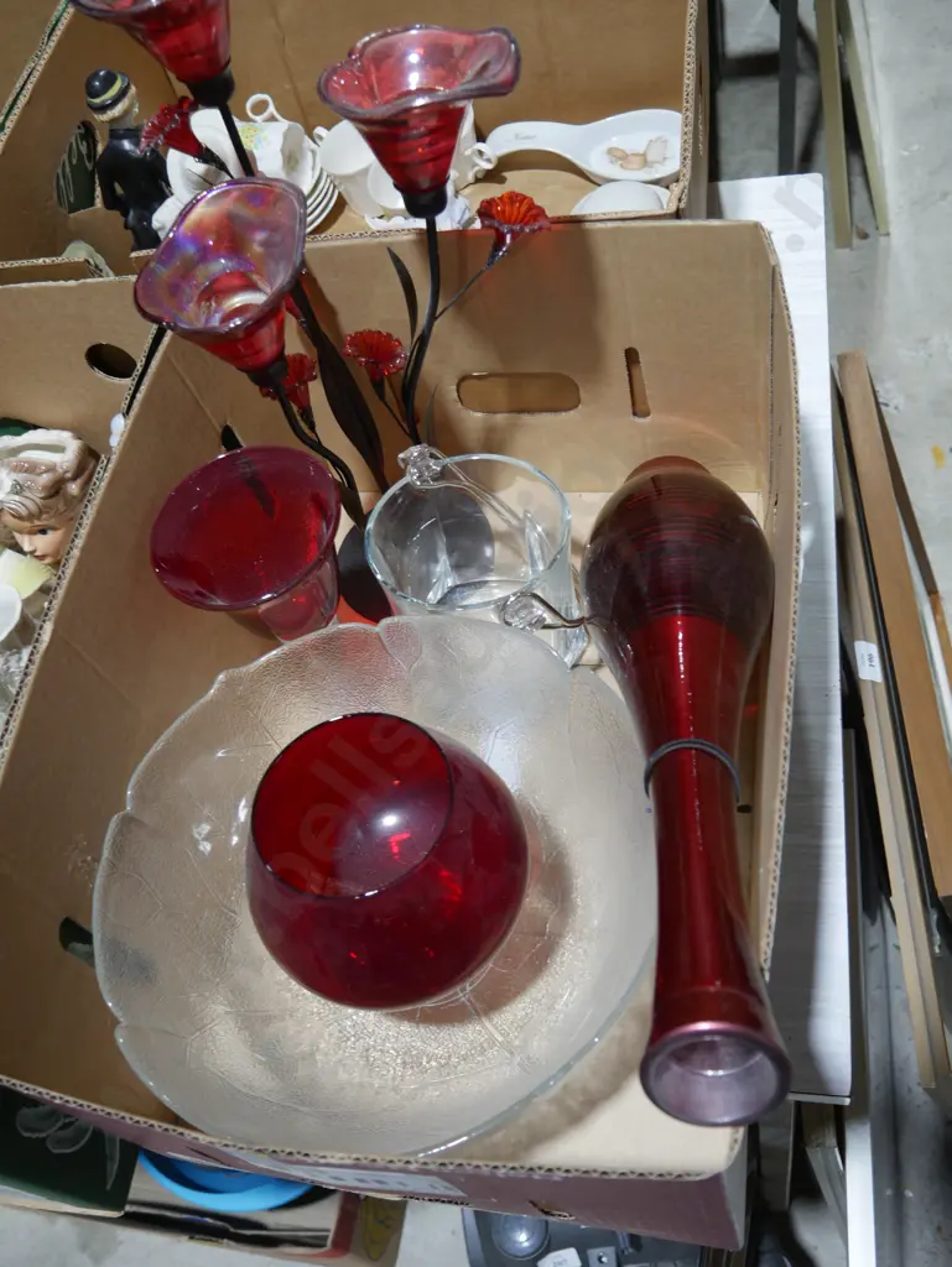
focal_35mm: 32
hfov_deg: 44.2
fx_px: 1172
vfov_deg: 56.8
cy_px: 634
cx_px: 476
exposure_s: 1/60
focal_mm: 16
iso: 200
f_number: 3.6
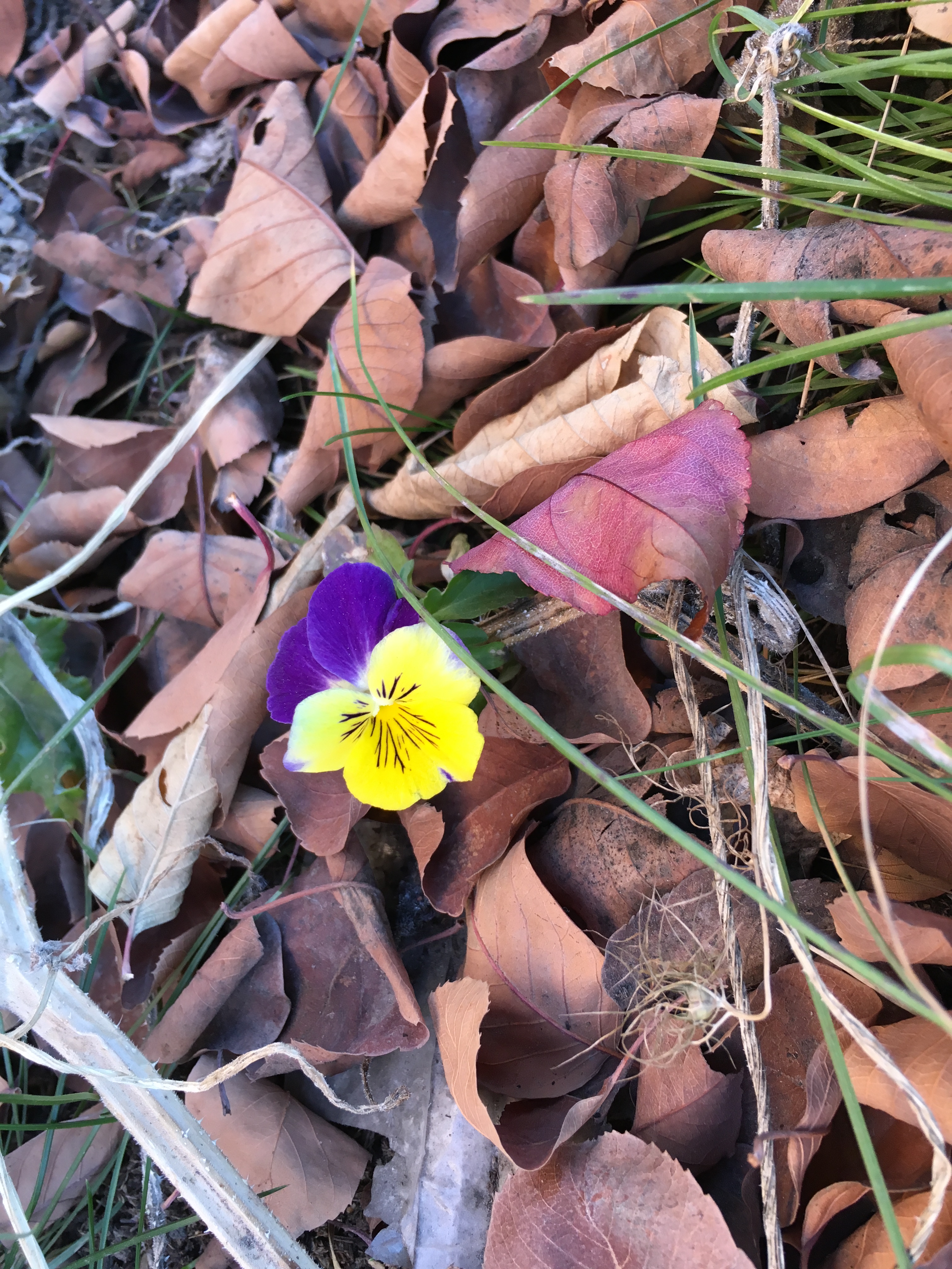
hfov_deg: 48.2
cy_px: 634
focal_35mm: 29
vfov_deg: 61.7
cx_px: 476
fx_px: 1063
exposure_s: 1/40
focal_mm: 4.15
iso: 32
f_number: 2.2
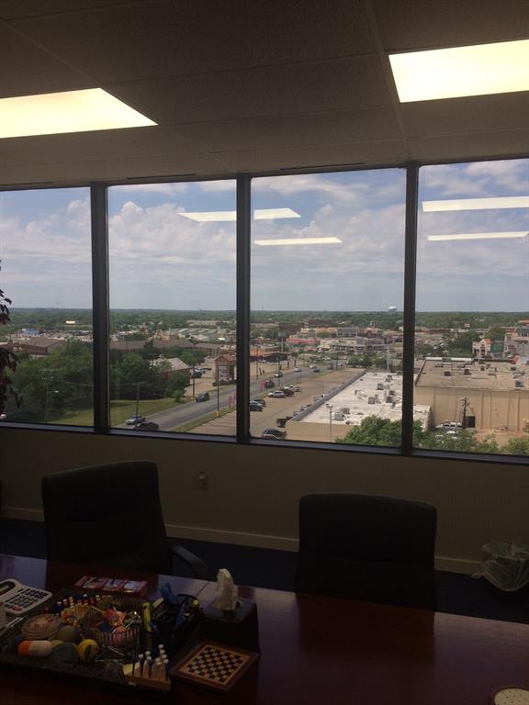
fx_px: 591
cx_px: 264
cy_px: 352
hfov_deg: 48.2
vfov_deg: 61.7
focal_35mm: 29
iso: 32
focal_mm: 4.15
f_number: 2.2
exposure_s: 1/181
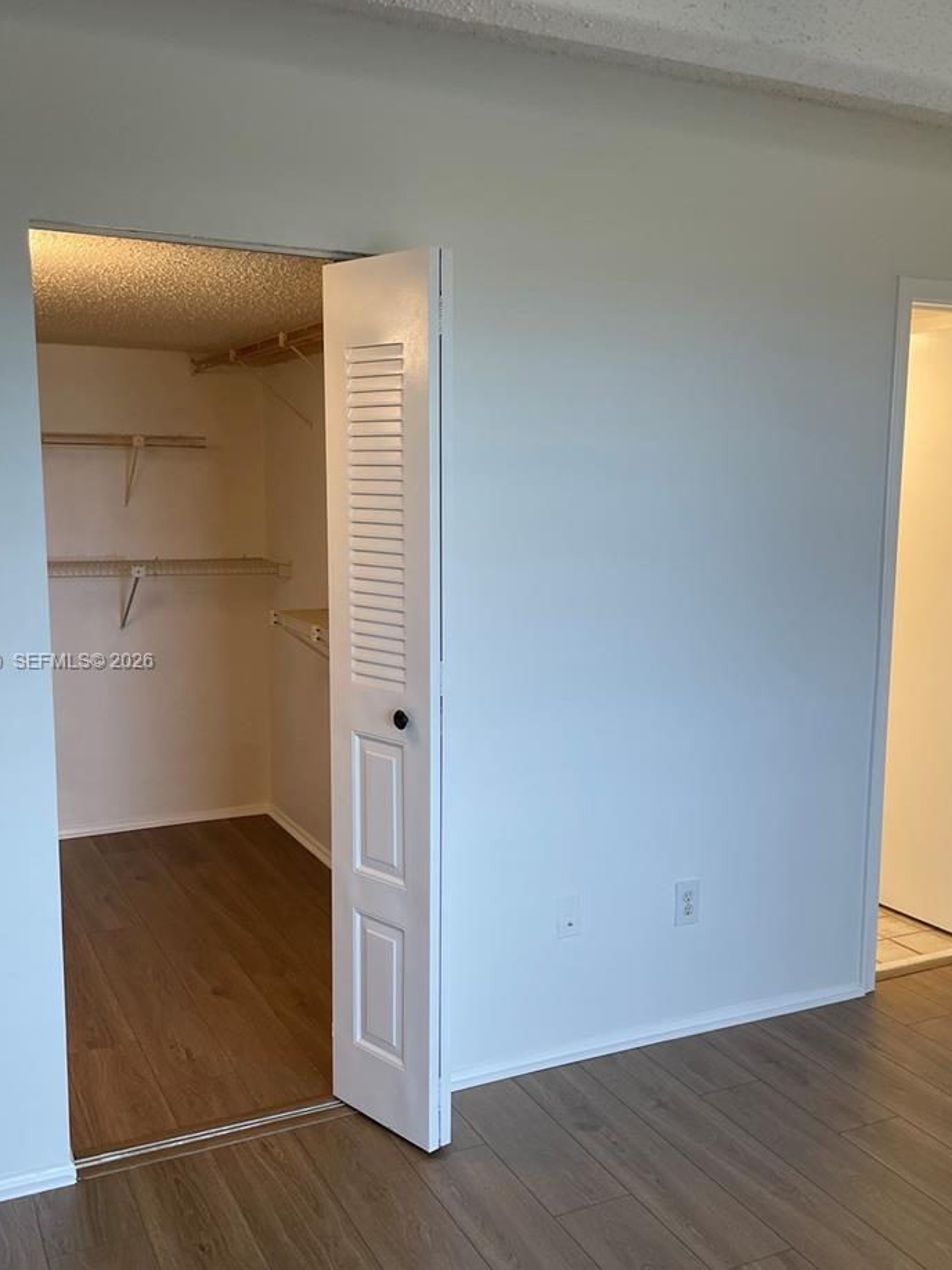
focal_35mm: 34
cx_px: 520
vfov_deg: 54.0
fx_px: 1247
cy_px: 663
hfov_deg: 41.7
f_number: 1.6
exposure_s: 1/120
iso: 80
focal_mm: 4.2
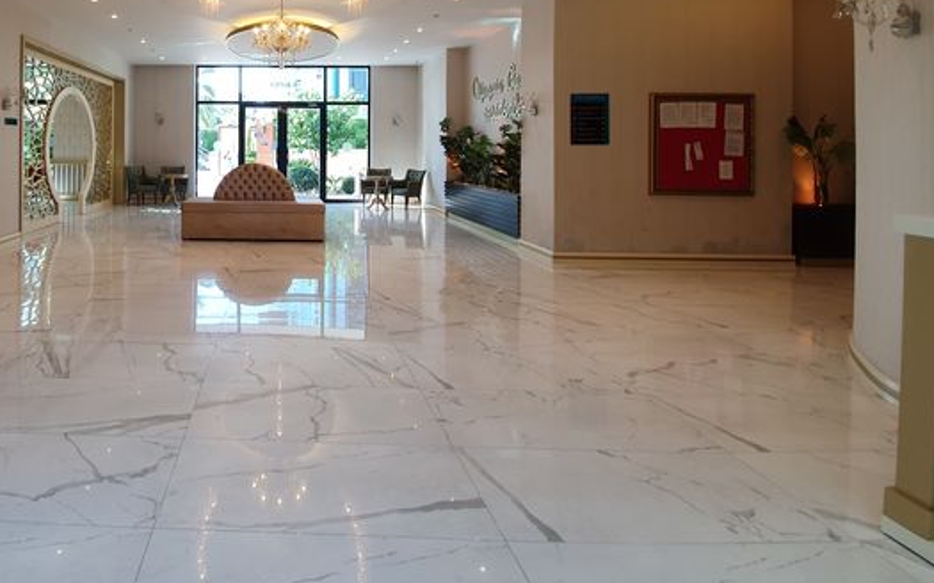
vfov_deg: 54.3
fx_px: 534
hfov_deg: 77.3
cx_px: 254
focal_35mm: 21
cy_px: 139
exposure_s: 1/50
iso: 50
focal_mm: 1.8
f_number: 2.2
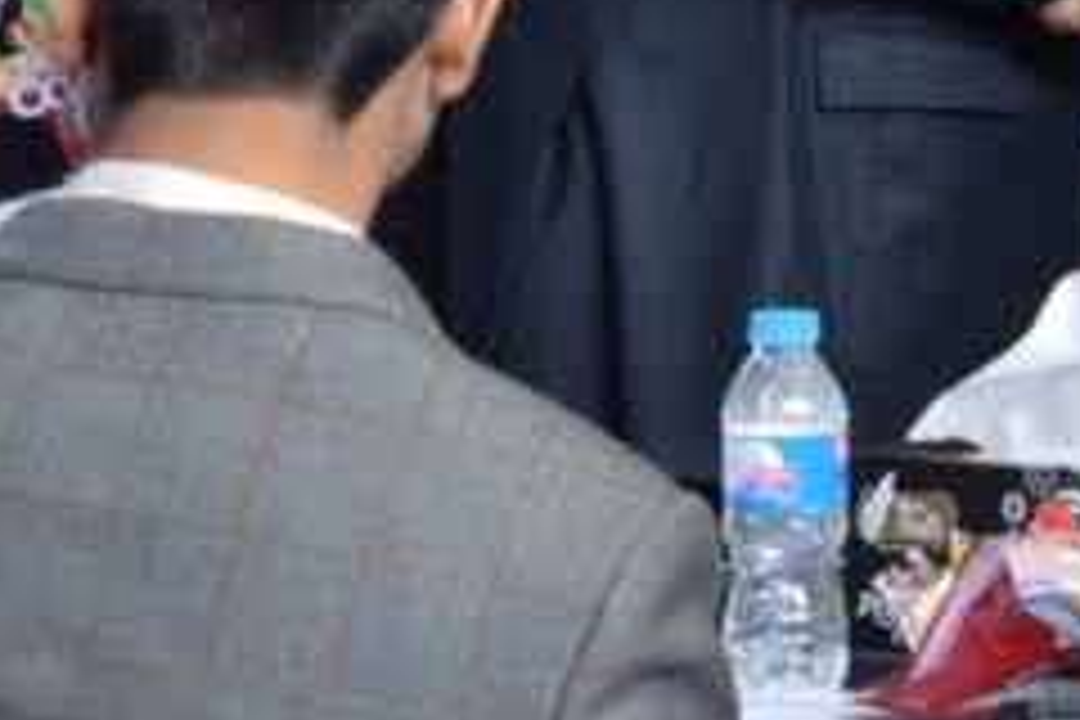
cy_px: -122
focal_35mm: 309
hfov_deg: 6.6
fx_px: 9265
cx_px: 1440
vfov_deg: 4.4
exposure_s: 1/100
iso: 1000
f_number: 5.6
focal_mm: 55
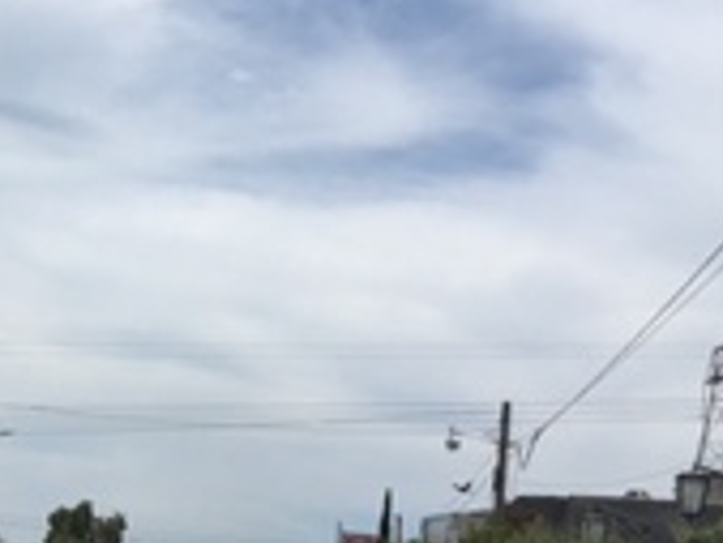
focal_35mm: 110
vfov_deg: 13.2
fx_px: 2299
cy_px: 620
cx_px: -278
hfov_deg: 16.6
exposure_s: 1/2849
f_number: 2.2
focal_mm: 4.15
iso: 25
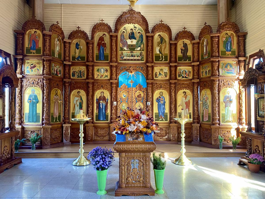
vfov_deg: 53.1
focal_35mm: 26
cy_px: 100
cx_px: 132
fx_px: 199
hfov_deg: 67.3
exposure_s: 1/60
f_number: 1.8
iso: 160
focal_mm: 4.25
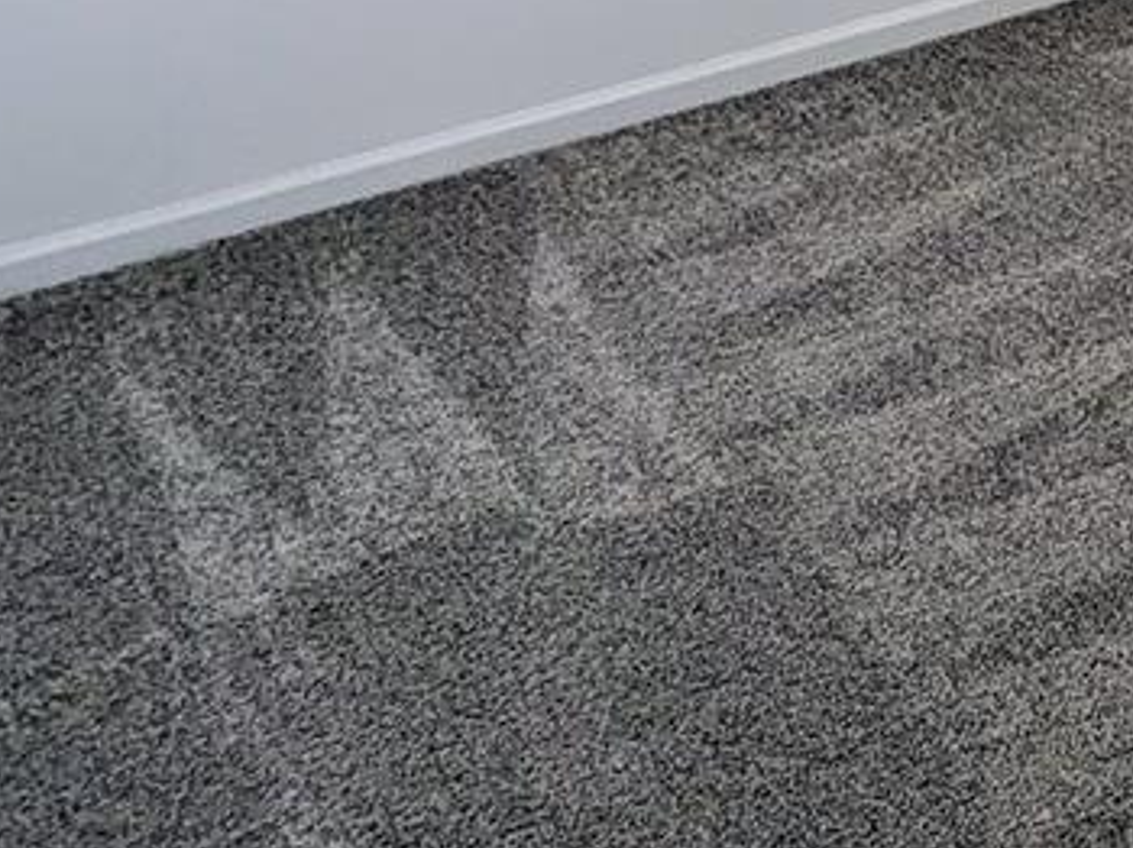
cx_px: 1358
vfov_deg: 23.0
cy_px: -307
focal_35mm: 55
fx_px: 1799
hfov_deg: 29.9
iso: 72
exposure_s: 1/109
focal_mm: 2.35
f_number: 2.2
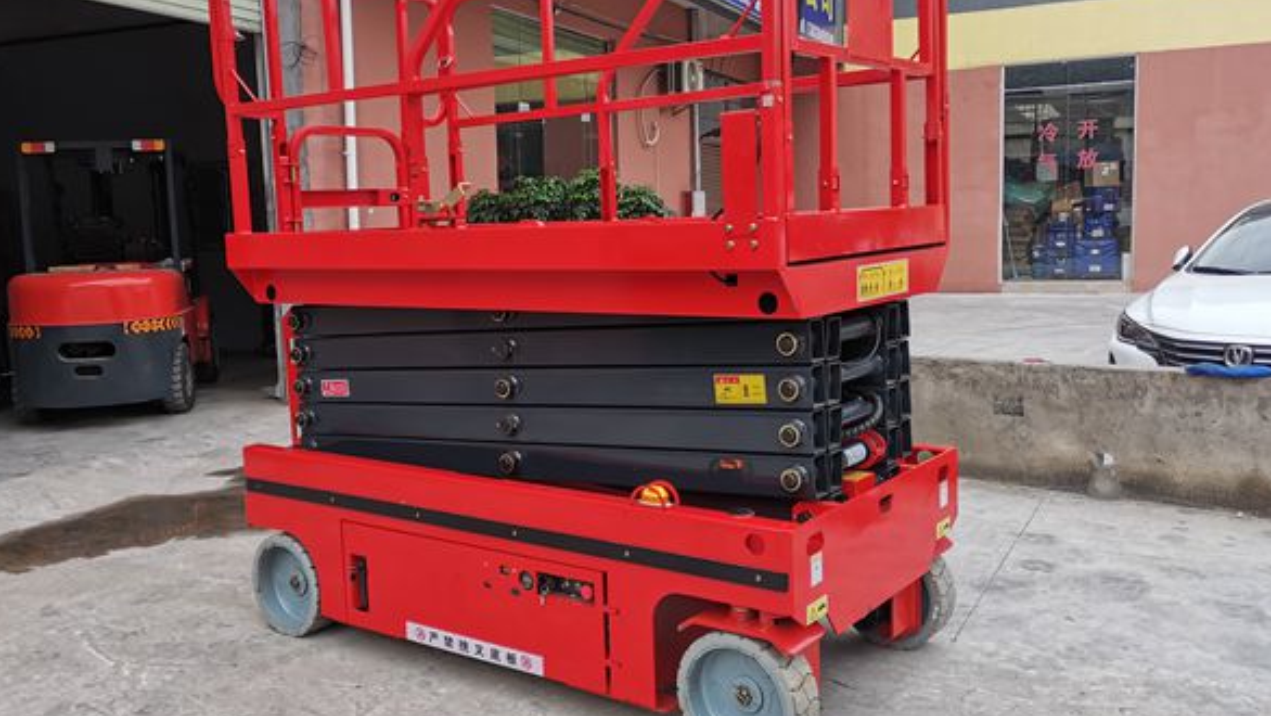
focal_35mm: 29
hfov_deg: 66.0
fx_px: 978
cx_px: 625
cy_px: 297
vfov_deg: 40.1
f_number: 1.8
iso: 50
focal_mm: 4.75
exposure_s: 1/166
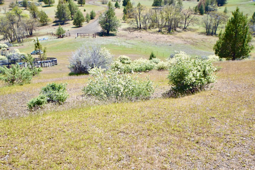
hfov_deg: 53.1
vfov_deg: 36.9
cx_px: 128
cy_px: 85
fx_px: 255
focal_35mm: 36
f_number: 4.5
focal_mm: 24
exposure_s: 1/1000
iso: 200
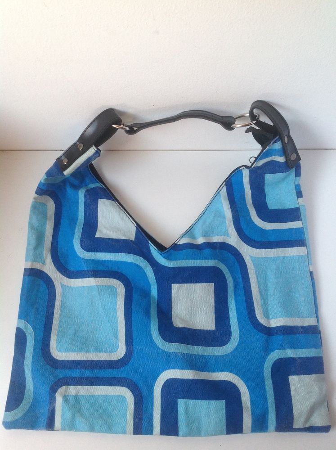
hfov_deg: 40.6
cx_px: 168
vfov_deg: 52.7
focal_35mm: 35
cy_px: 225
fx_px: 454
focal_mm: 4.28
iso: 100
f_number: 2.4
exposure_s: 1/120
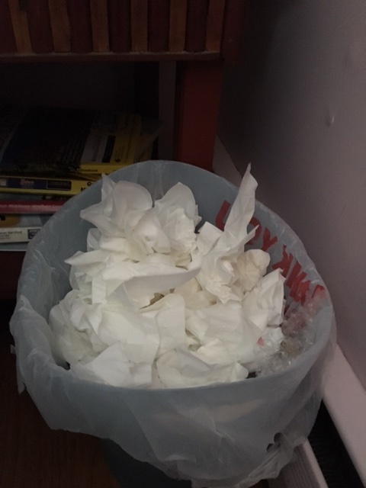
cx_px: 183
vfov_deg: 61.7
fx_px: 409
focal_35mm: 29
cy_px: 244
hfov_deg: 48.2
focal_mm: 4.15
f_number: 2.2
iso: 640
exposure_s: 1/15
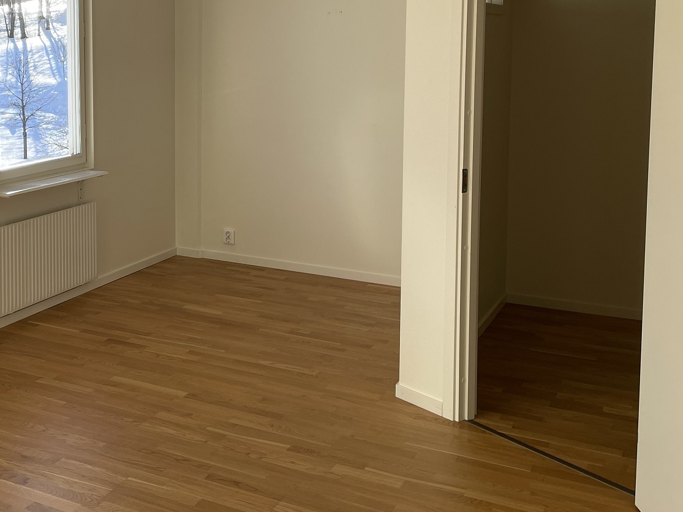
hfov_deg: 38.5
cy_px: 122
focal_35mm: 47
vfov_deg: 30.3
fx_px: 927
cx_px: 108
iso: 32
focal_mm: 4.2
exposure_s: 1/725
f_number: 1.6
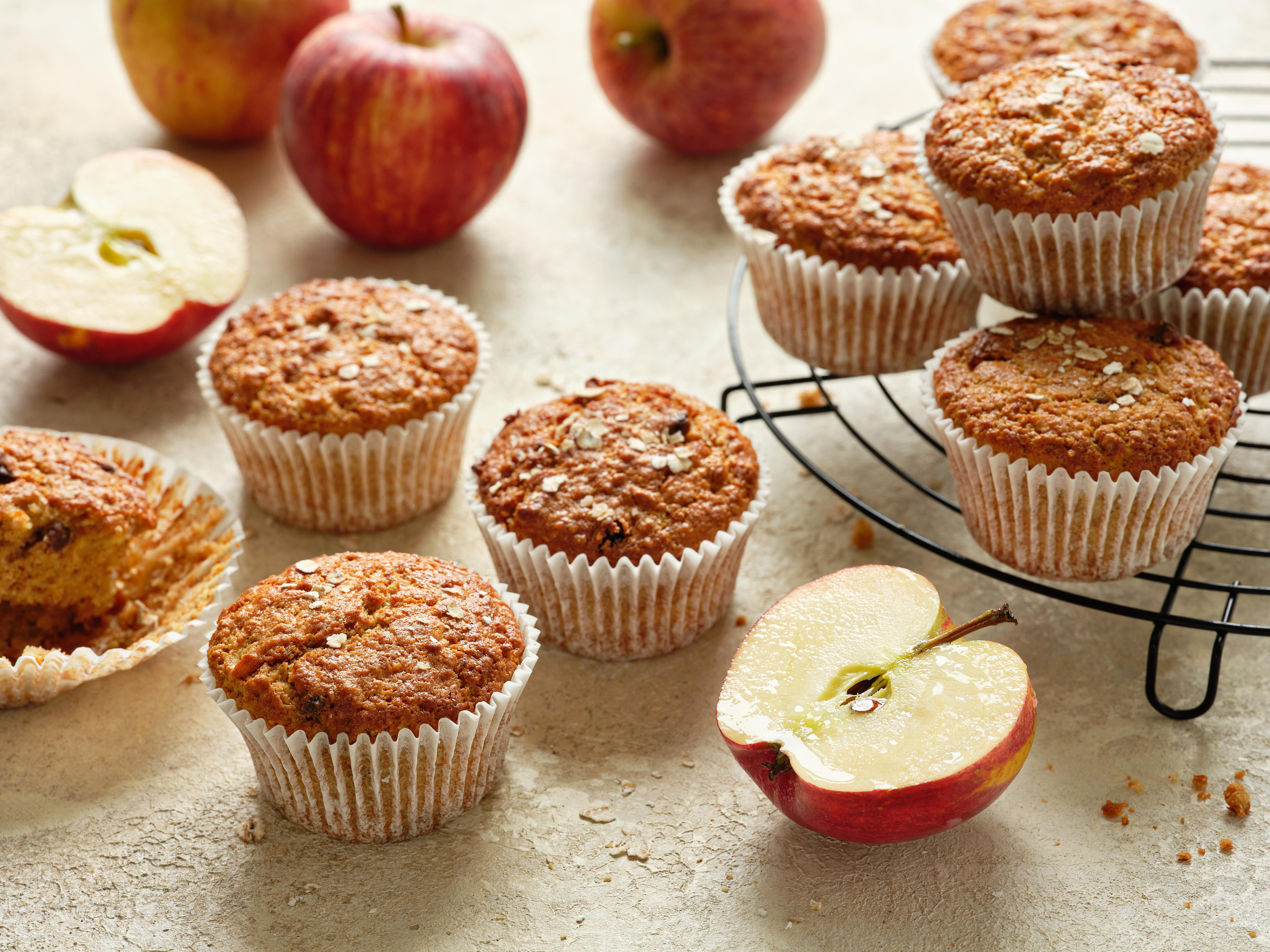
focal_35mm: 95
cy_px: 476
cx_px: 635
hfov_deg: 20.7
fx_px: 3485
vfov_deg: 15.6
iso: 400
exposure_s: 1/15
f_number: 11
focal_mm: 120
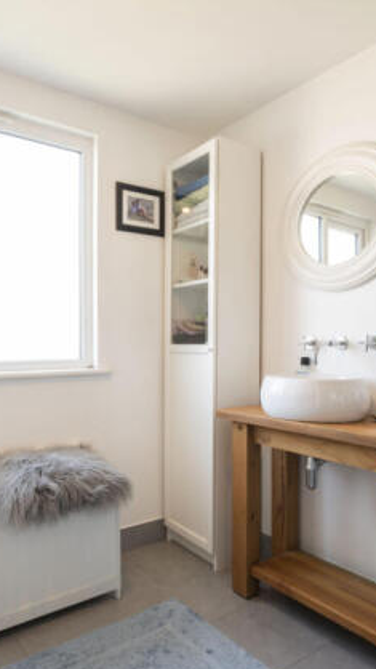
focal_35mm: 24
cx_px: 131
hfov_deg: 47.4
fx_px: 422
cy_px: 347
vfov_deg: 76.7
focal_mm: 14.5
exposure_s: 1/1.67
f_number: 16
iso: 200
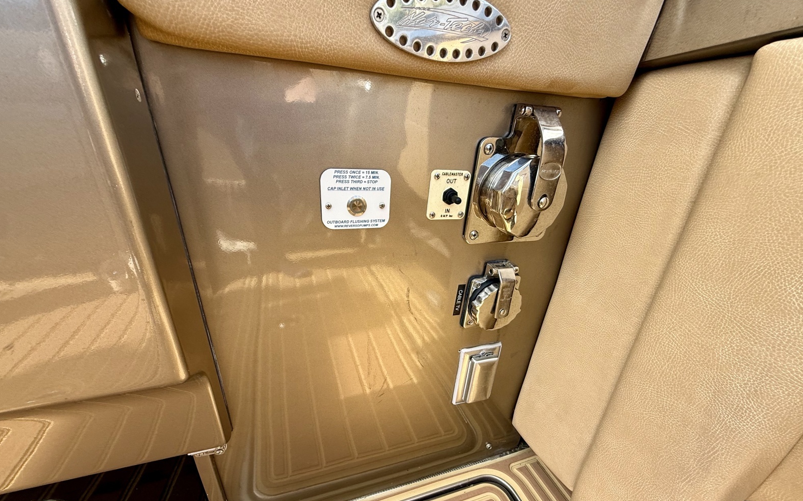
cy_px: 290
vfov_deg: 74.3
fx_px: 328
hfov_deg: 101.5
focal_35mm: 15
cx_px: 399
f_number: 2.2
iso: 50
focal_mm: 2.22
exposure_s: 1/411
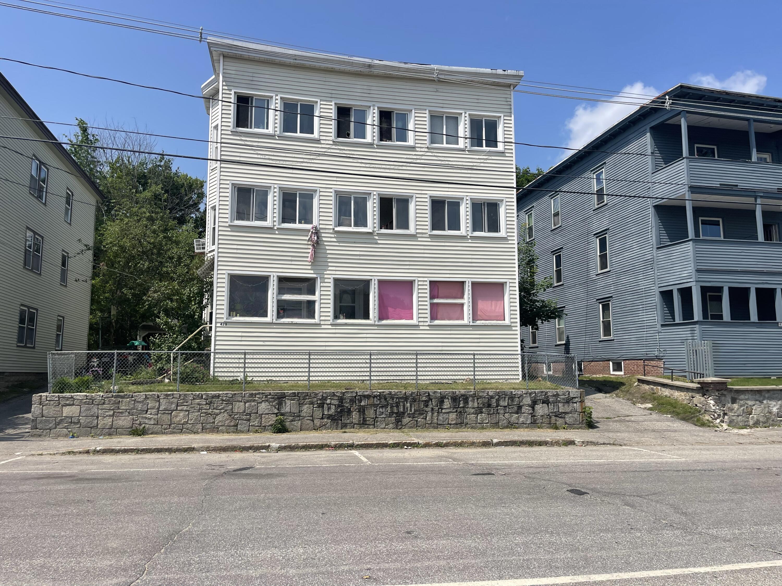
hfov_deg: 69.4
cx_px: 391
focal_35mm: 25
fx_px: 565
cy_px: 293
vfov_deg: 54.9
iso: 32
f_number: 1.6
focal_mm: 5.1
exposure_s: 1/5128
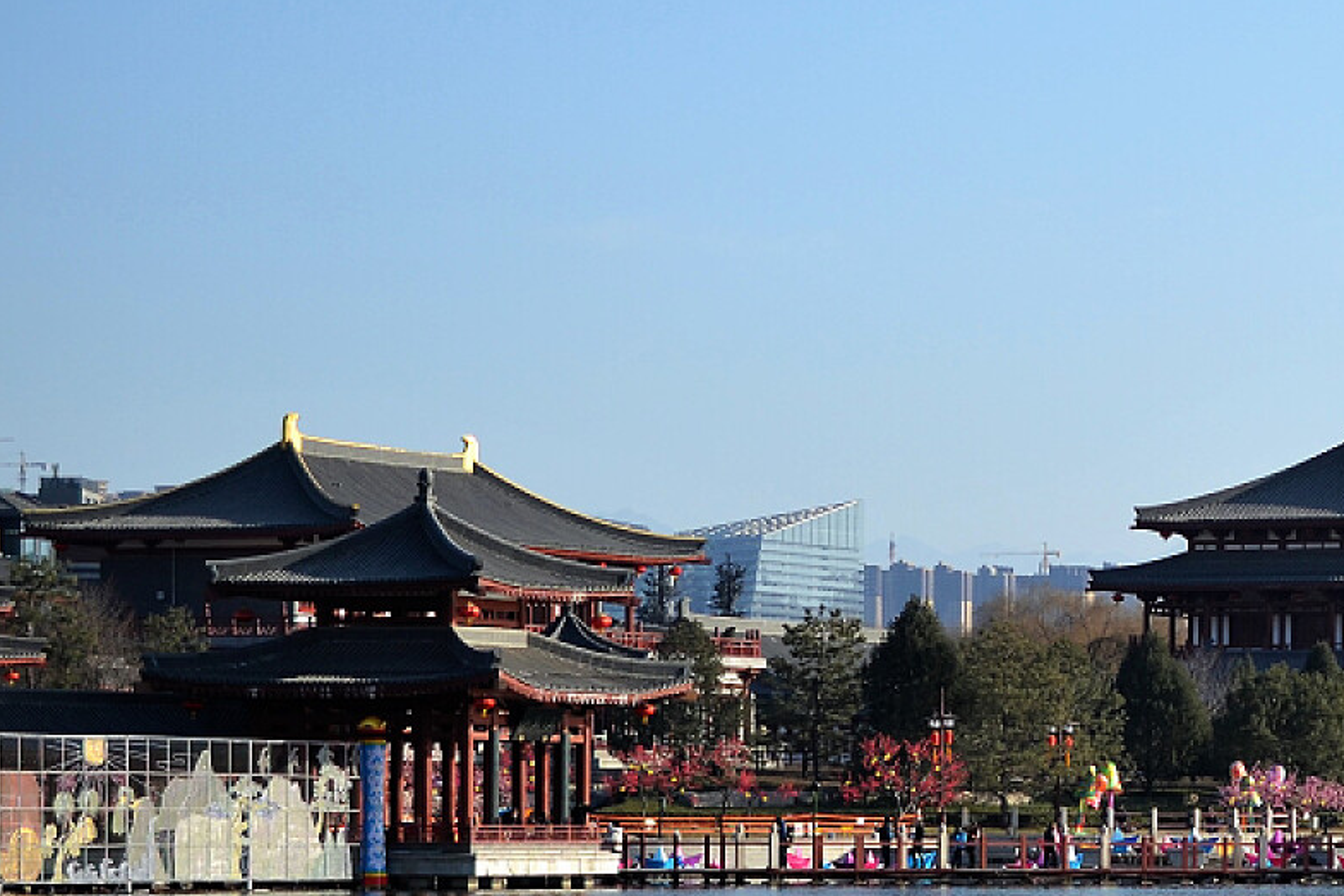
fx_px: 5489
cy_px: 614
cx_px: 1394
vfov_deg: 9.3
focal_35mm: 147
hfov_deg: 13.7
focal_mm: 40
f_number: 2.8
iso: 140
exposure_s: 1/2000
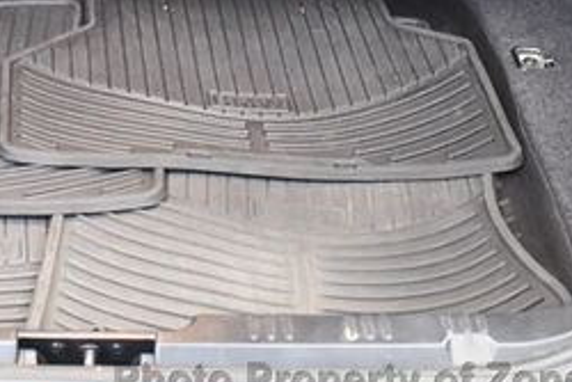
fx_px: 1463
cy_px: -64
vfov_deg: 14.5
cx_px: 87
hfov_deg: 21.8
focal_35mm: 92
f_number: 3.5
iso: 5600
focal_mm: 18
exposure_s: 1/60
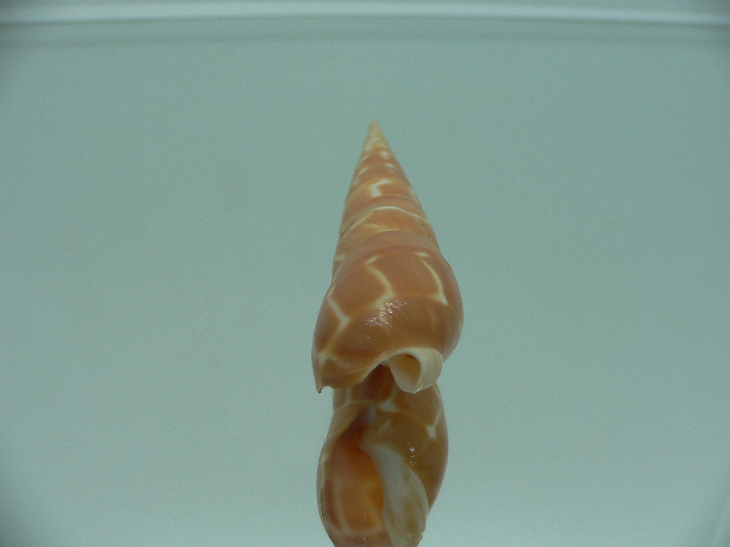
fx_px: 738
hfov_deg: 52.6
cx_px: 365
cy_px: 274
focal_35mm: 35
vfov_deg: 40.7
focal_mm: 4.6
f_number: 2.8
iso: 80
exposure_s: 1/80
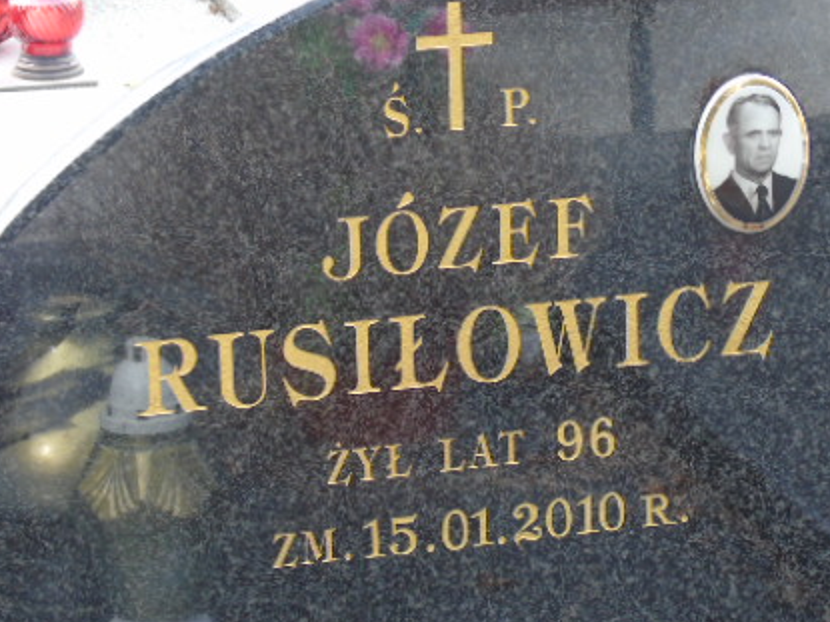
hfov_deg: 13.6
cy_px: 330
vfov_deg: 10.2
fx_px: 3476
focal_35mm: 145
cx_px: 562
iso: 100
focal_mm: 17
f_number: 4.3
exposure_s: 1/30
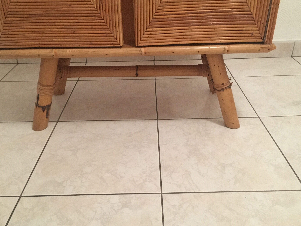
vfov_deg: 41.8
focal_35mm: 34
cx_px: 147
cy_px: 108
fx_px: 296
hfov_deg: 54.0
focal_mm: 4.15
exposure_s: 1/17
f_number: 2.2
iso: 250
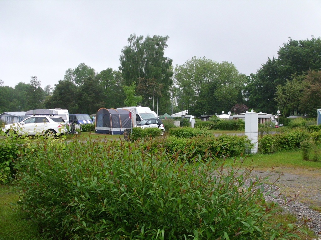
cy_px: 120
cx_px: 160
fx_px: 334
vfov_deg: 39.7
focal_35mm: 36
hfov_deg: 51.4
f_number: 2.9
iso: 200
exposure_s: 1/100
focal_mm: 6.3
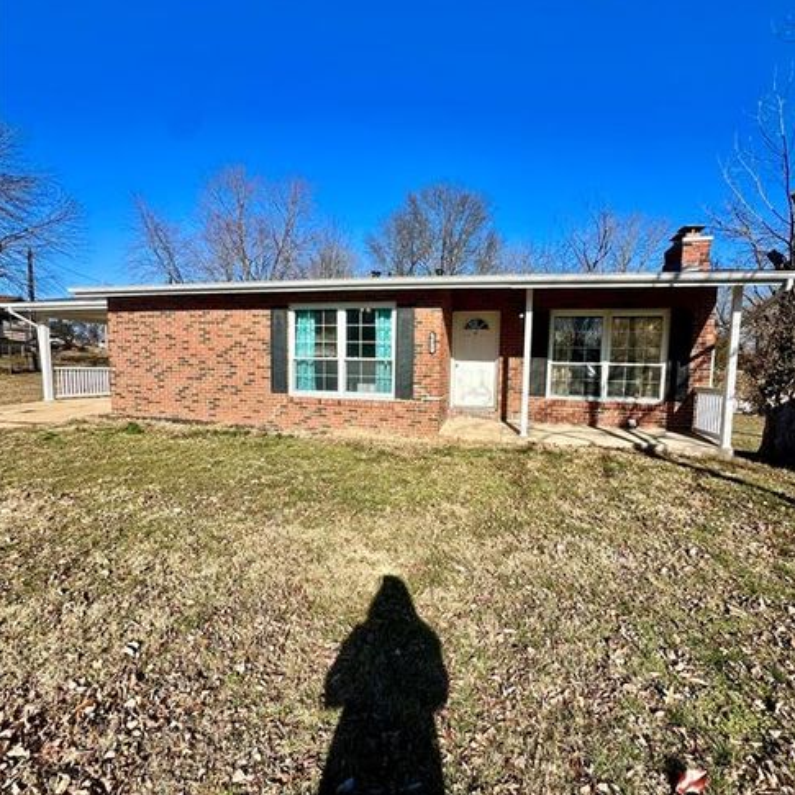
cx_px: 407
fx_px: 442
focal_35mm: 17
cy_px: 407
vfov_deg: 84.0
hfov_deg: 84.0
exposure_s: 1/2304
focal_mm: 2.22
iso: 50
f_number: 2.2
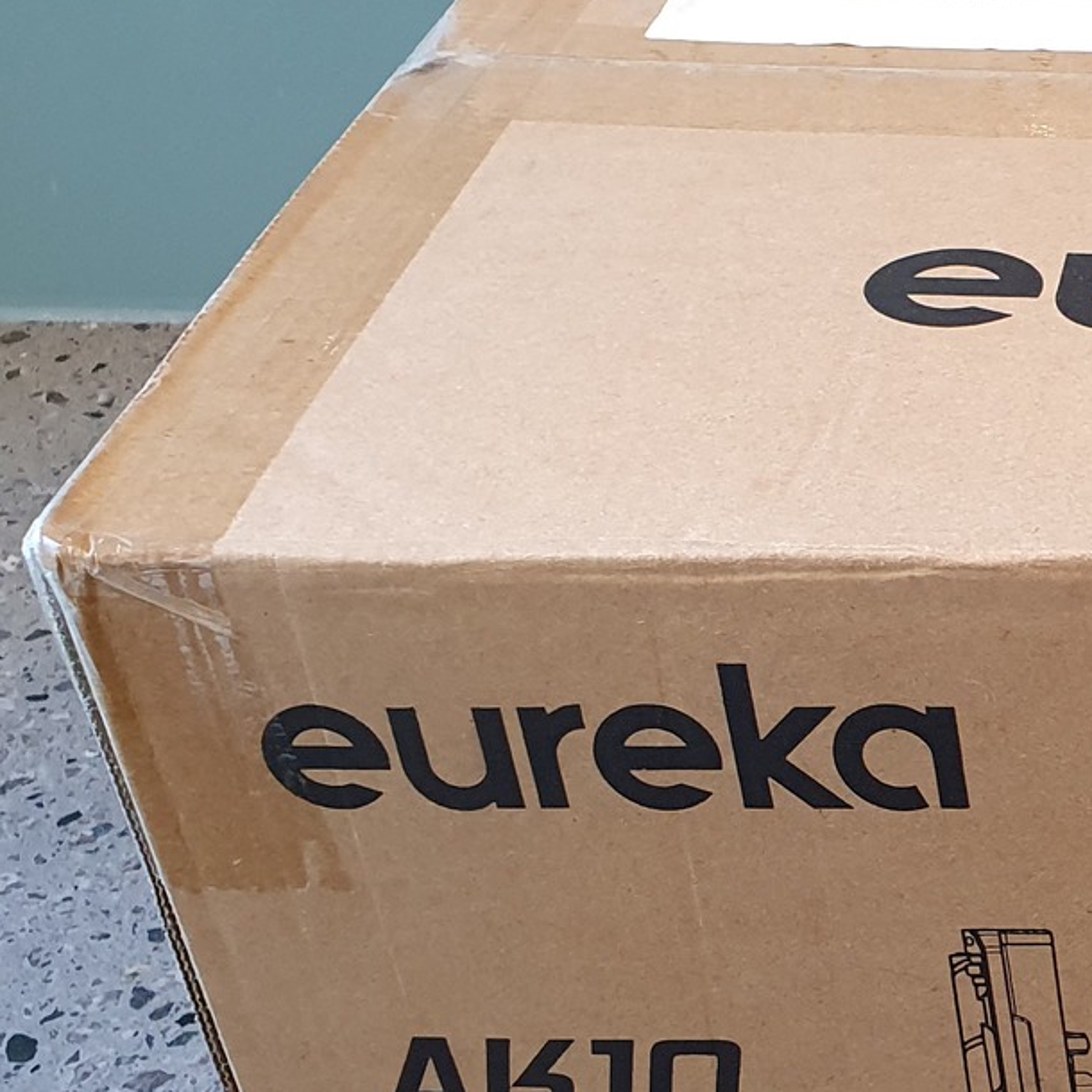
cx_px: 1572
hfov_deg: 20.1
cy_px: 875
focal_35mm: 76
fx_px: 2712
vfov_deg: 22.5
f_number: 2.4
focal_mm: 4.32
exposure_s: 1/50
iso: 250
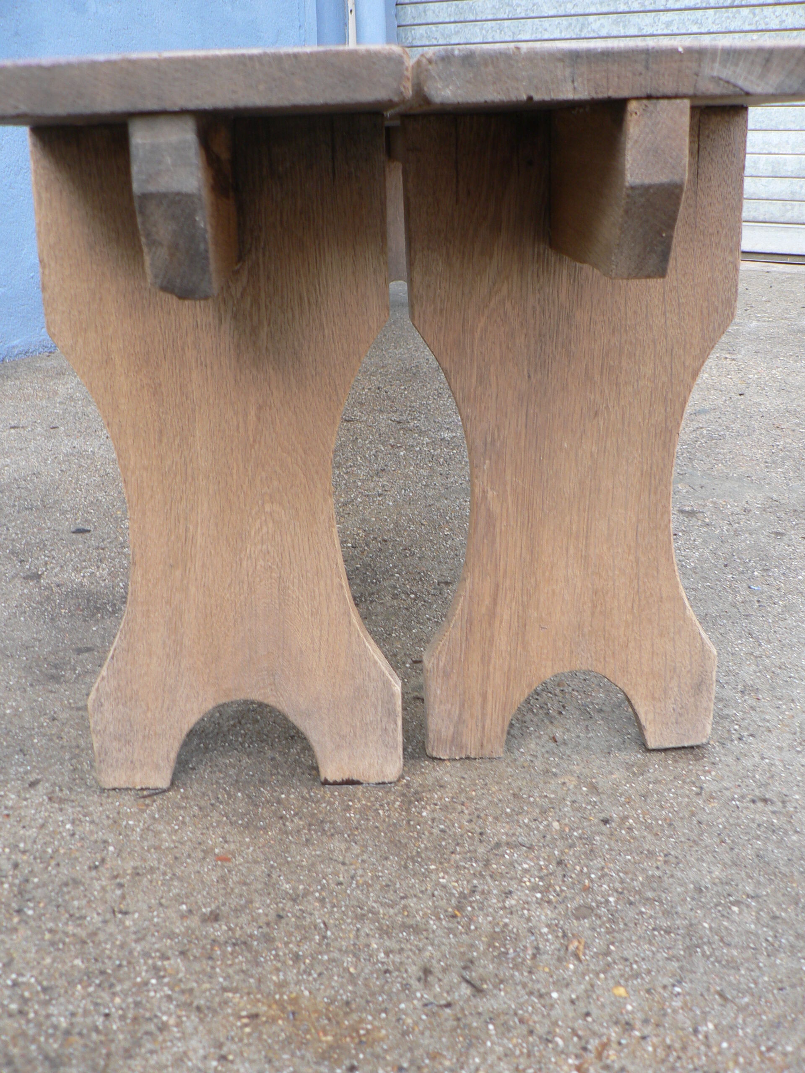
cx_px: 402
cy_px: 536
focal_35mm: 36
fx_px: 1116
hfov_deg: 39.7
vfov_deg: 51.4
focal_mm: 6
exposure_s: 1/30
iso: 80
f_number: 2.8
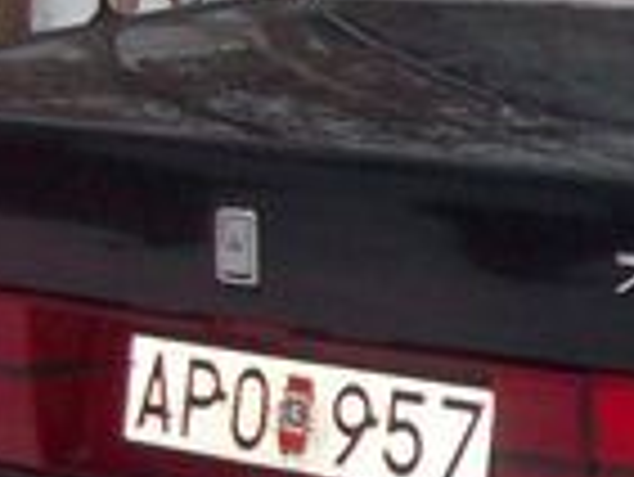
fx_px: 2823
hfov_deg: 11.9
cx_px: 1115
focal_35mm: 154
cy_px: 261
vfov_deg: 9.7
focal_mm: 5.7
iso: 160
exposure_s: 1/60
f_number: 2.8
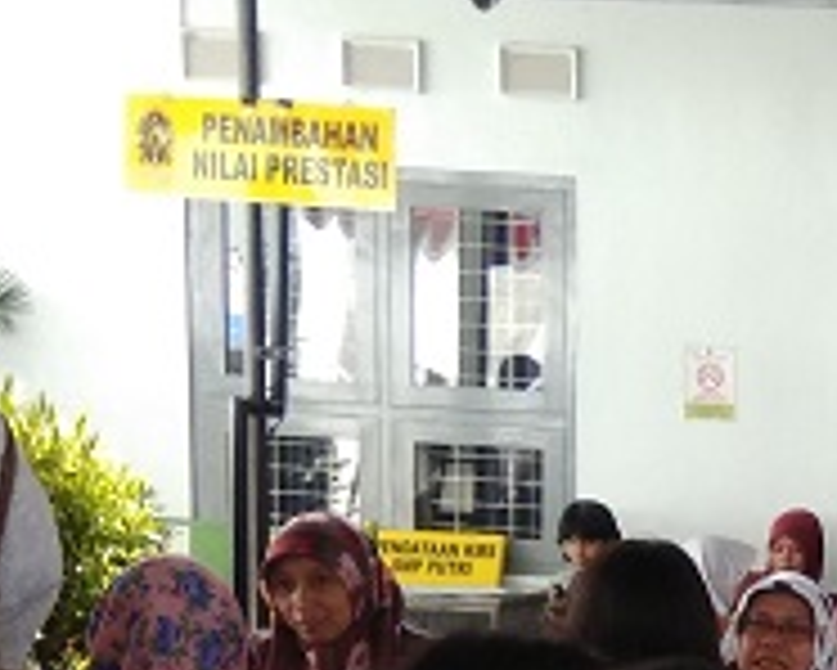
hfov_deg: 19.0
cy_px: 836
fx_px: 2181
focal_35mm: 88
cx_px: 1274
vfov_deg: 16.6
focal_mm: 3.57
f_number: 2
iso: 250
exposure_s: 1/33
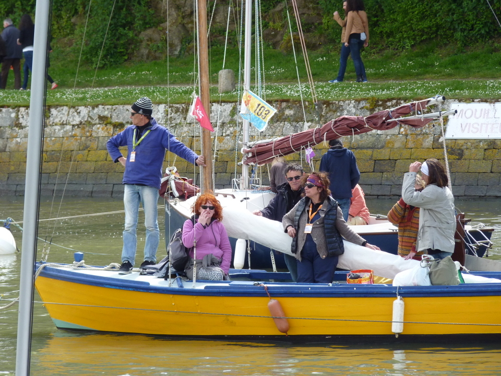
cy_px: 188
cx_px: 250
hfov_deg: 8.4
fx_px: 3416
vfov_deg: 6.3
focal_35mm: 236
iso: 160
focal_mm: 41.9
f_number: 4
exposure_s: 1/320
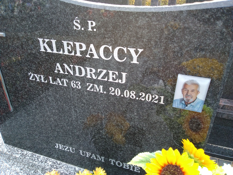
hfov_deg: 61.7
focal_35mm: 29
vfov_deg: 48.2
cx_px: 116
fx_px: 195
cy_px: 88
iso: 101
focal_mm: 2.39
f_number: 2.4
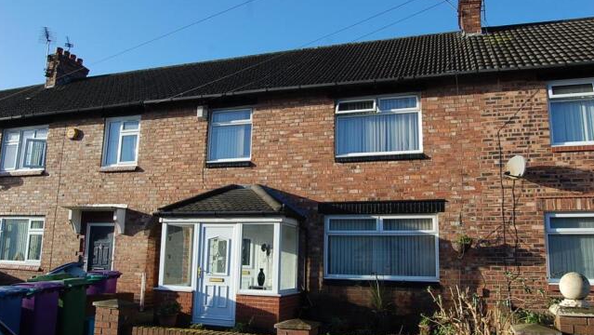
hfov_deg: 66.0
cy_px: 168
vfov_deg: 40.2
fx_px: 457
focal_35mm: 29
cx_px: 295
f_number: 7.1
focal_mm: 18
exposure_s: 1/200
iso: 200
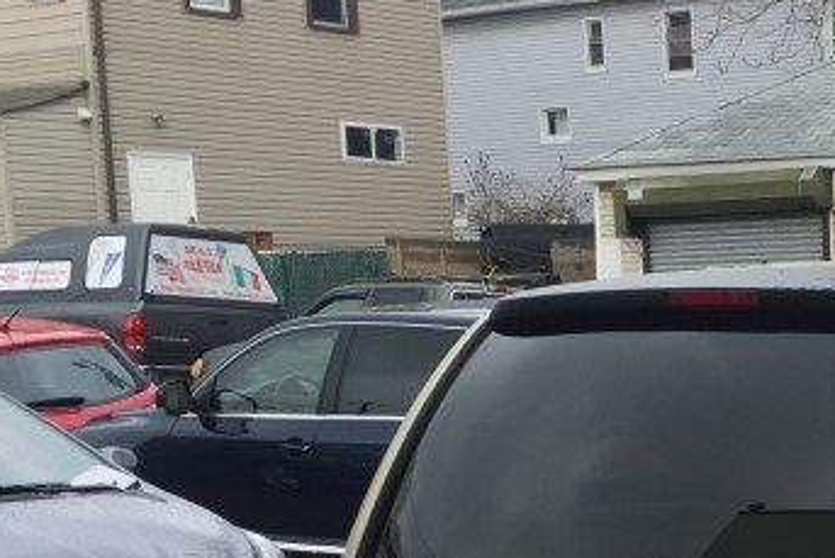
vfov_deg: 14.7
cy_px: 673
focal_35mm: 90
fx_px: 2088
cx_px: 1081
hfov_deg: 20.7
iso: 32
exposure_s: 1/215
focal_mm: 4.15
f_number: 2.2
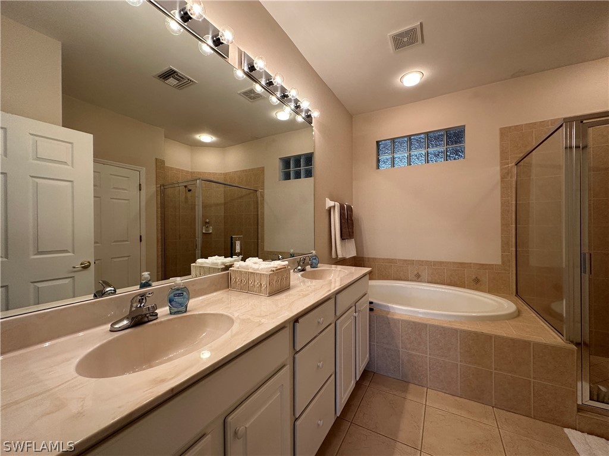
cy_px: 228
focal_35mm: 14
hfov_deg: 102.1
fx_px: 246
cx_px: 304
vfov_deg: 85.7
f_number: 2.2
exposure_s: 1/120
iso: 160
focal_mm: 2.22
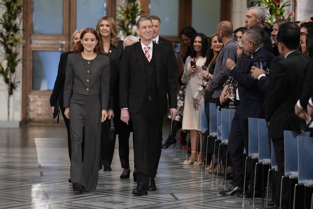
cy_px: 104
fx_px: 2087
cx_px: 156
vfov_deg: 5.7
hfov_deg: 8.6
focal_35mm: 240
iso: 3200
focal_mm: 160
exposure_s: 1/250
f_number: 2.8
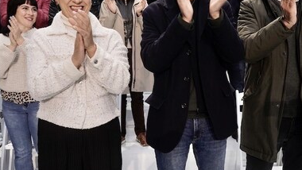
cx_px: 197
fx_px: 384
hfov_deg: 42.4
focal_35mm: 48
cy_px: 104
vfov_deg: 24.9
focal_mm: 24
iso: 500
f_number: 5.6
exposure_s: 1/320
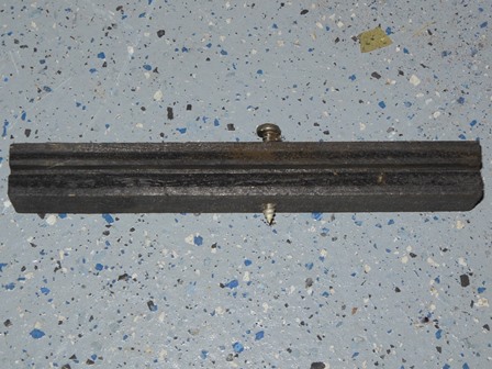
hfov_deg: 25.7
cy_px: 184
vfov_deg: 19.4
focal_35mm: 76
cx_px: 246
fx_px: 1080
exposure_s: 1/60
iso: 125
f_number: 4.4
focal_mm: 13.6
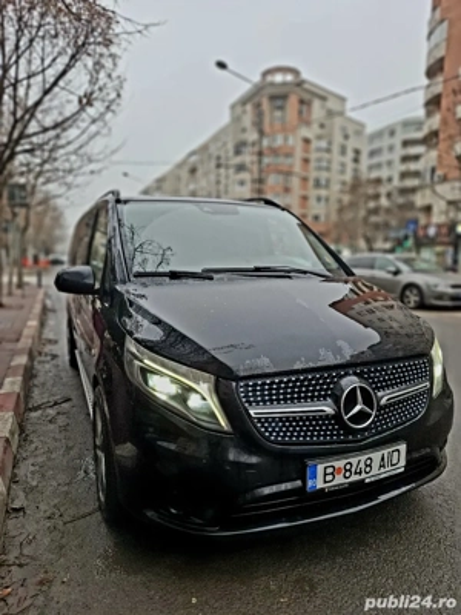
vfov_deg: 73.9
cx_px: 230
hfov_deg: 58.9
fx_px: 408
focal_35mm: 23
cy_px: 308
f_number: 1.8
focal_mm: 5.54
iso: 50
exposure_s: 1/217
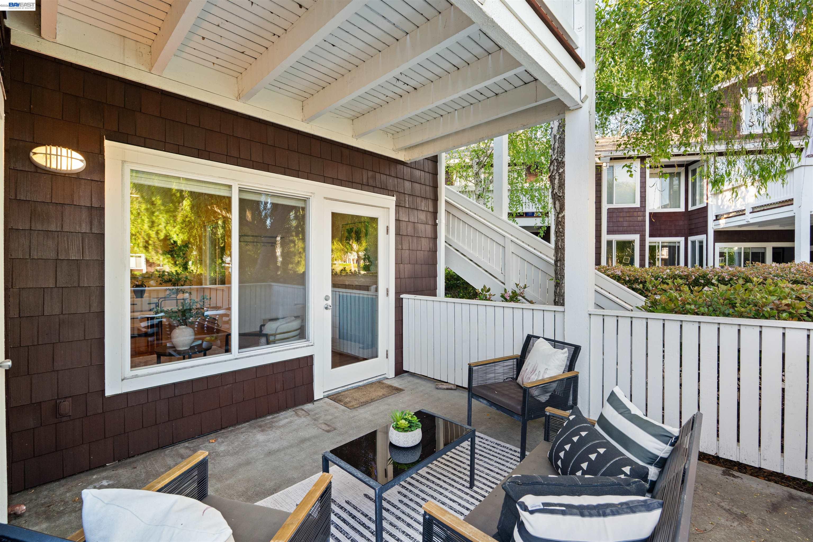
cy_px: 271
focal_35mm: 16
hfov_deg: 96.7
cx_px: 406
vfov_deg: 73.7
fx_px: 361
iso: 800
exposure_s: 1/25
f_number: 8
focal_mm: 16
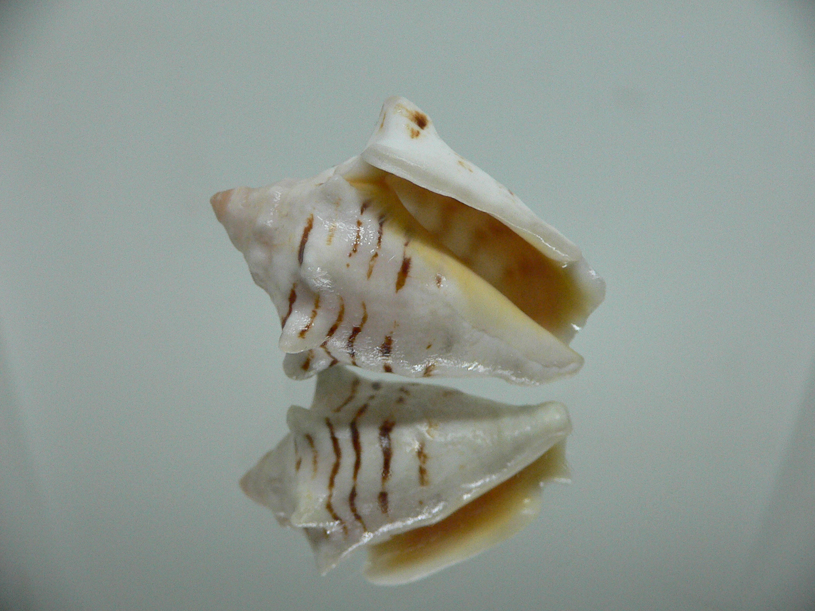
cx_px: 408
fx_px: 824
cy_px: 306
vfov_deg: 40.7
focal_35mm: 35
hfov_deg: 52.6
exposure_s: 1/60
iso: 200
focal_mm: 4.6
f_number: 2.8
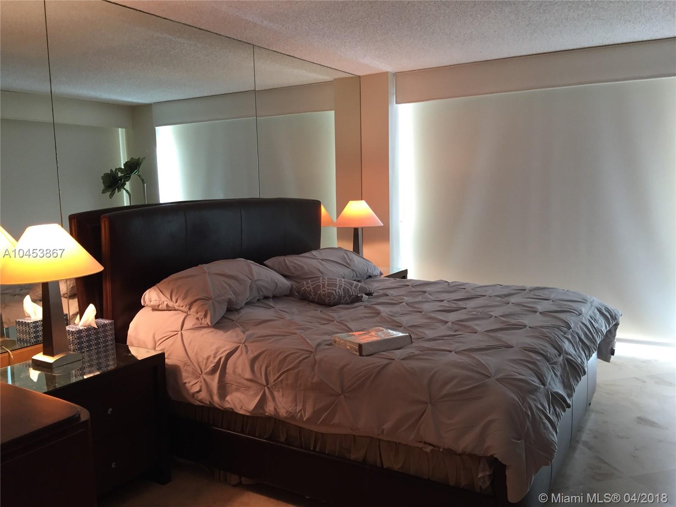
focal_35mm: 29
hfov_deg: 61.7
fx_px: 566
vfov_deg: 48.2
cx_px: 338
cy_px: 254
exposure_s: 1/30
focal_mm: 4.15
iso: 100
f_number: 2.2
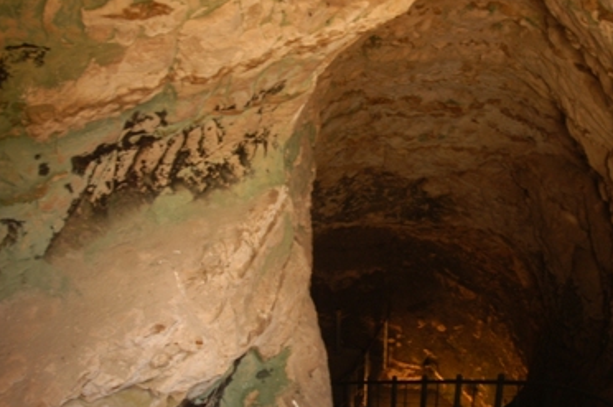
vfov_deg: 33.3
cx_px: 461
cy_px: 252
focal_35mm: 40
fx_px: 676
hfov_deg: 46.9
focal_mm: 17
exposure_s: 1/20
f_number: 2.8
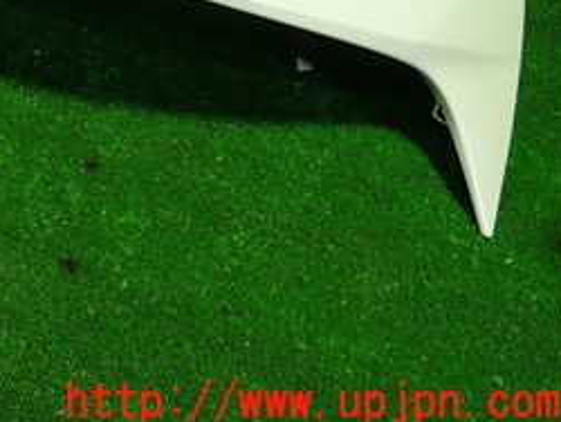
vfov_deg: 19.4
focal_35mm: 72
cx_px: -101
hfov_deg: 24.6
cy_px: -74
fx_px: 1168
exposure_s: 1/40
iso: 200
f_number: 2.3
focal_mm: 5.4
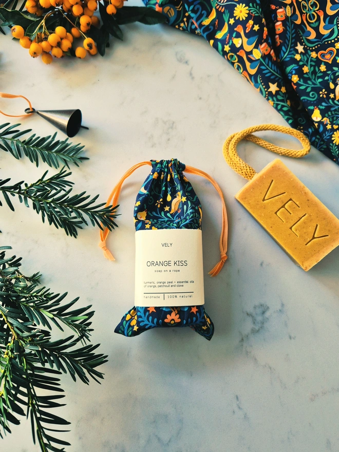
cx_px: 170
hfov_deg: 58.9
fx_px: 300
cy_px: 226
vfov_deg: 73.9
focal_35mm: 23
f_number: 1.8
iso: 200
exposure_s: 1/100
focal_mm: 5.4
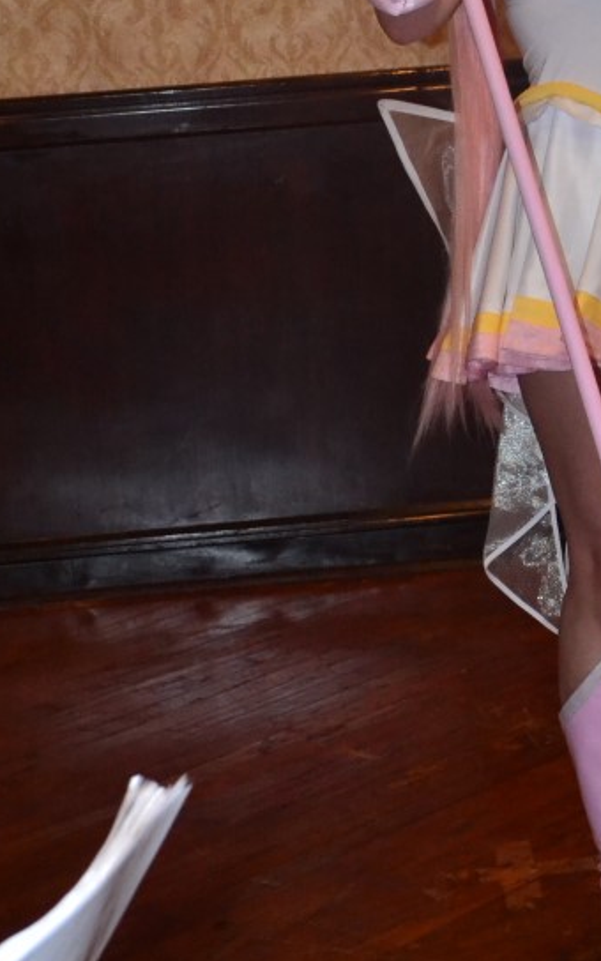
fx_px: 3223
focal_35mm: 123
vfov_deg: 16.9
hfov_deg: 10.6
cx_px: 589
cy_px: 233
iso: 3200
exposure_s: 1/60
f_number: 7.1
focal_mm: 38
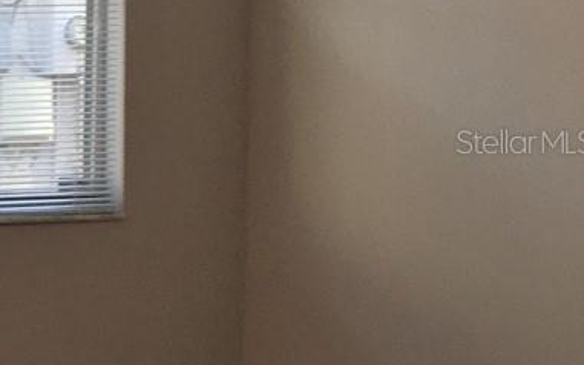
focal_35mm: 129
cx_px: -625
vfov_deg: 10.2
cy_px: 141
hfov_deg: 13.6
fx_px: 2053
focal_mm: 4.15
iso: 25
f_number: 2.2
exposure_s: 1/60
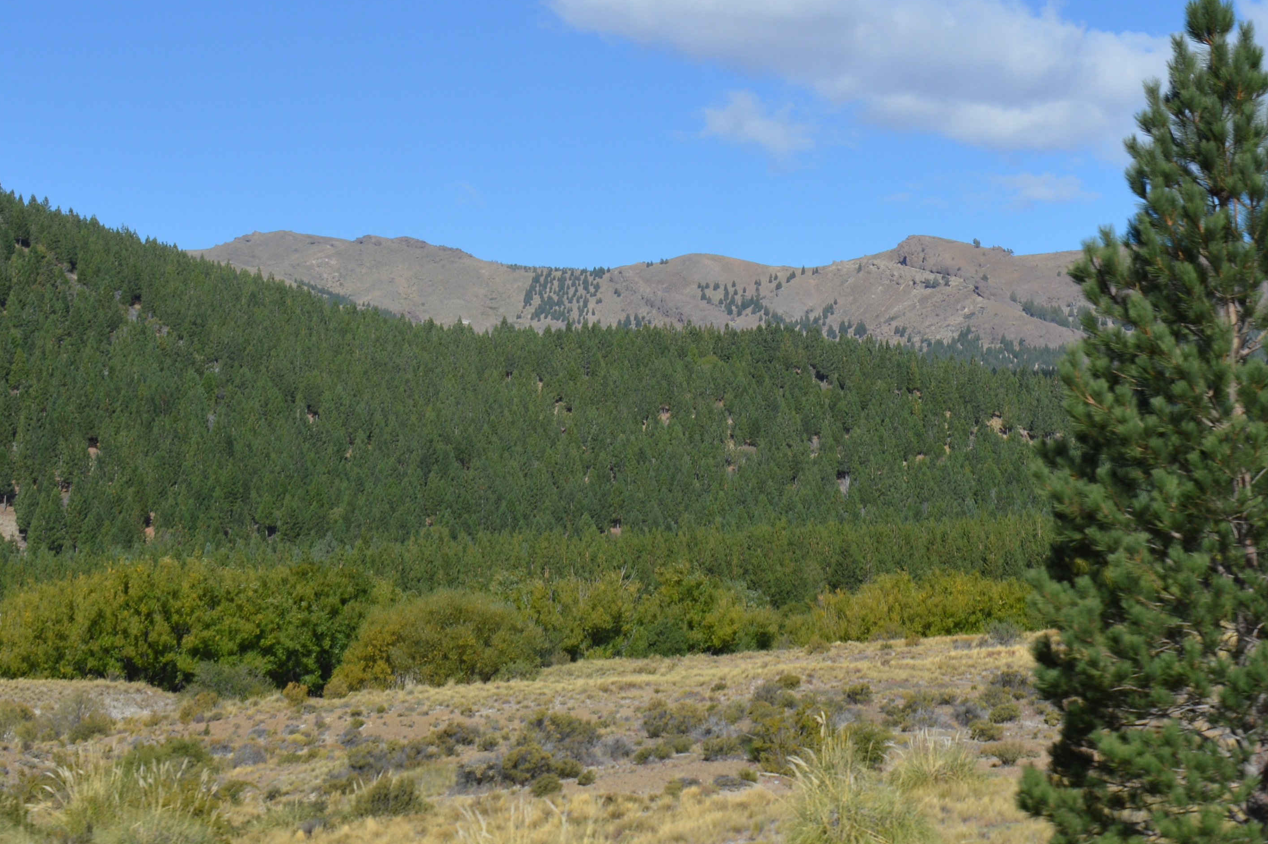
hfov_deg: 28.6
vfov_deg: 18.9
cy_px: 19
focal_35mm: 70
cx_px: 870
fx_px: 2463
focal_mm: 22
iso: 100
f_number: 9
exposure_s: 1/320
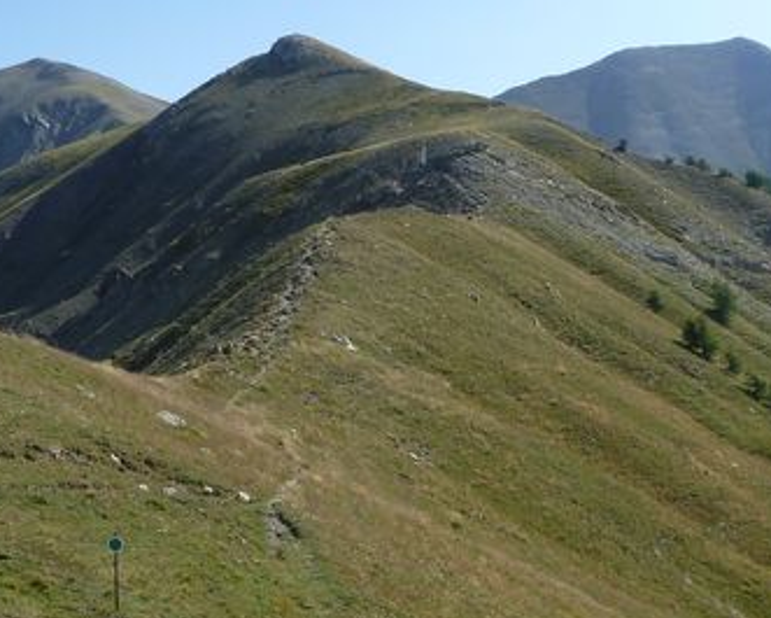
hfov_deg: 31.9
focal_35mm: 59
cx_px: 431
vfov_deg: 25.5
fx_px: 1347
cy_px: 476
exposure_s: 1/400
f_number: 4.5
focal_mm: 4.1
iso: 80
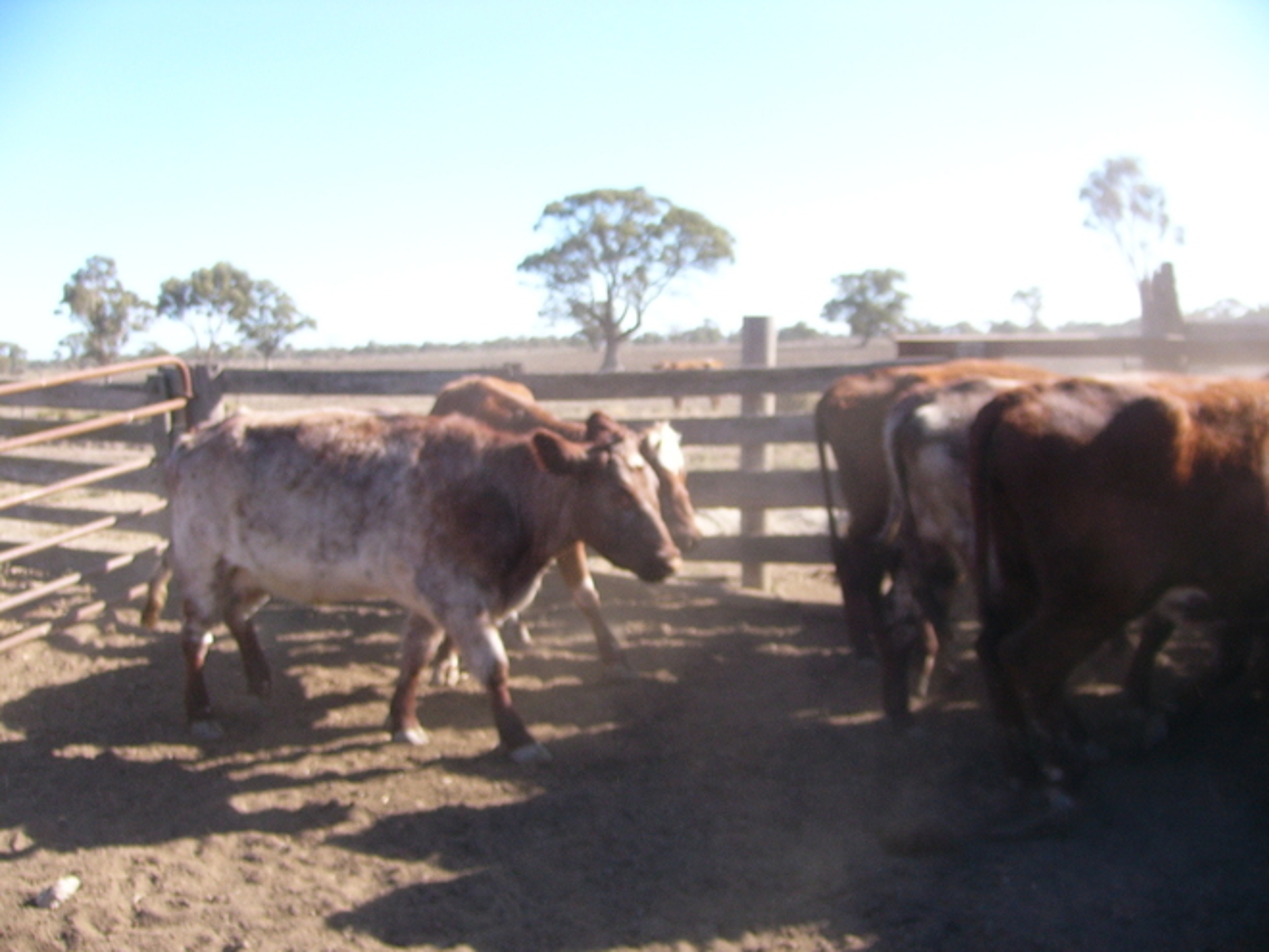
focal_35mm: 35
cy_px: 476
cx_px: 634
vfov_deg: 40.7
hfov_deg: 52.6
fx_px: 1283
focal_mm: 4.6
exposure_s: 1/400
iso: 50
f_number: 3.3
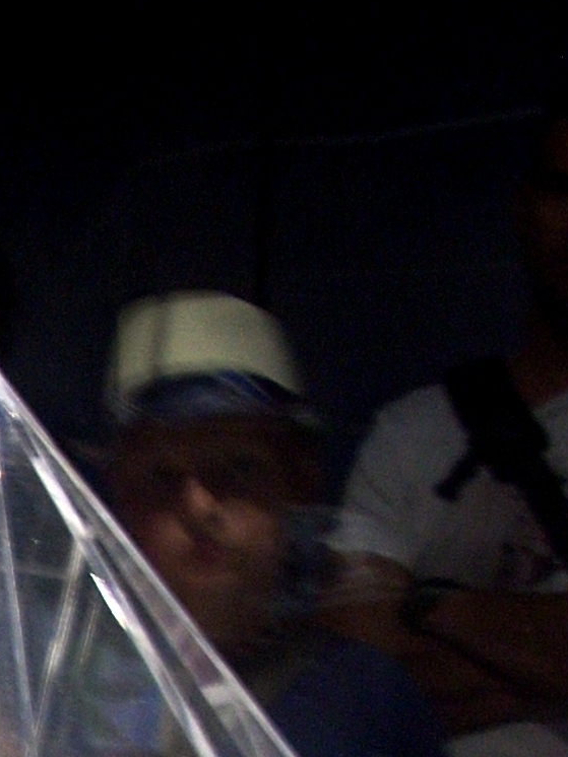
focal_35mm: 127
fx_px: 2780
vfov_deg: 15.0
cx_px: -263
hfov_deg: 11.2
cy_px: 911
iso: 218
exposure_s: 1/4
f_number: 2.8
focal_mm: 6.2
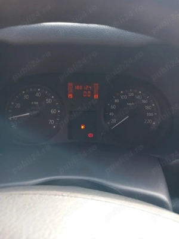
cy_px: 120
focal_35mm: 27
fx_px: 186
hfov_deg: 51.4
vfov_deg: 65.3
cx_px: 90
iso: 32
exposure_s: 1/50
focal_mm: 4
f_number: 1.8
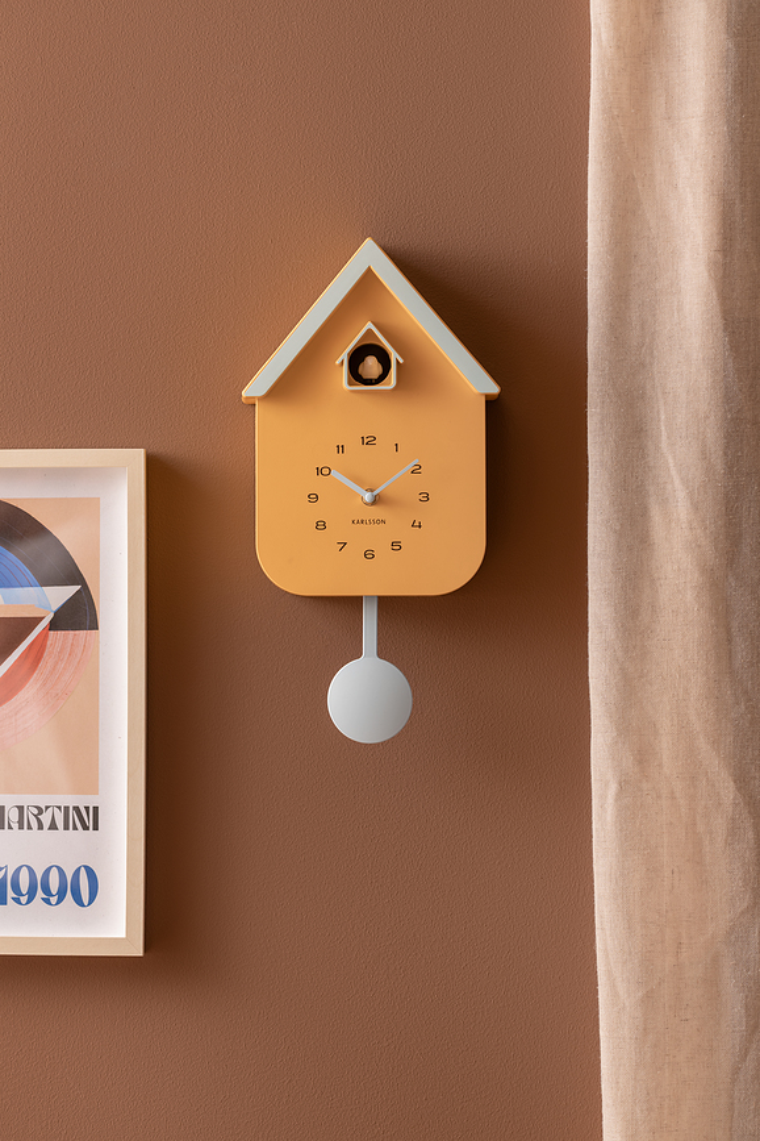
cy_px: 570
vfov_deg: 15.2
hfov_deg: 10.2
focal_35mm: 135
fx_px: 4275
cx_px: 380
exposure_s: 1/125
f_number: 4
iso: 31
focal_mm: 135
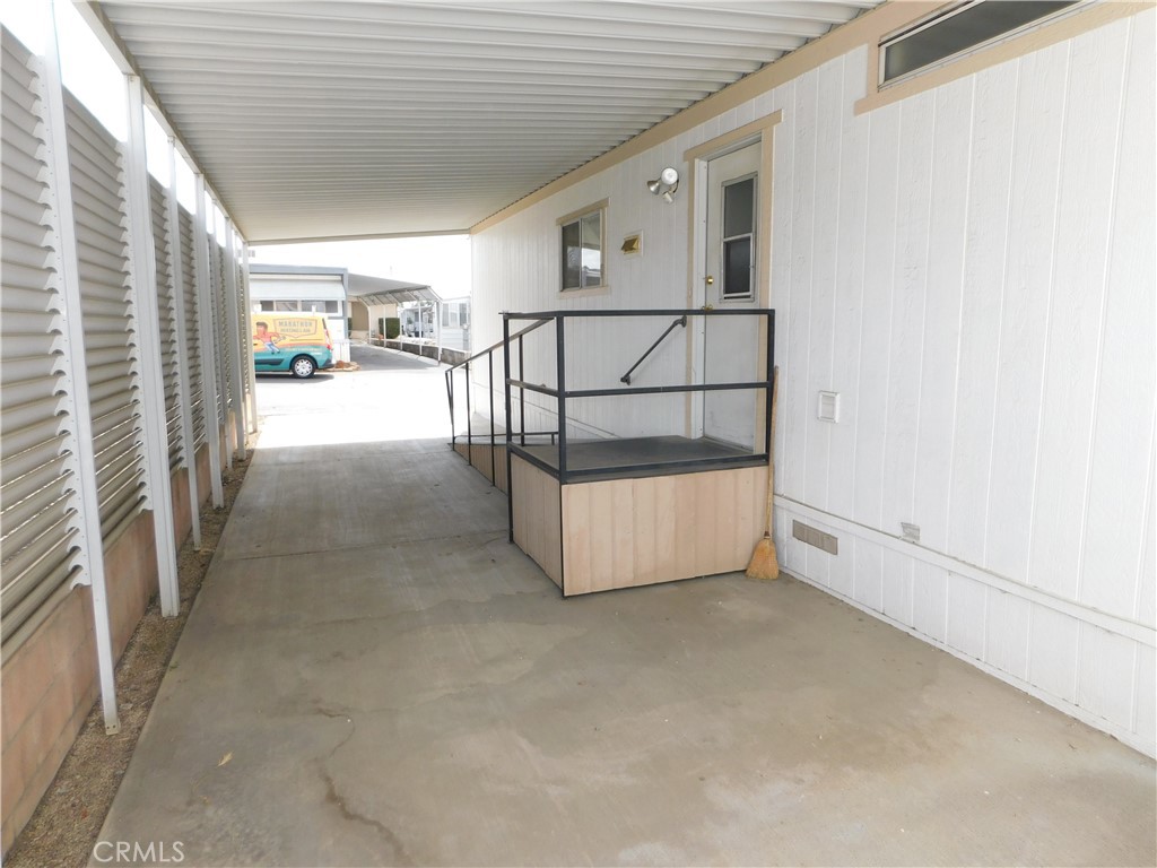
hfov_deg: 73.9
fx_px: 769
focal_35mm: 23
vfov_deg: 58.9
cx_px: 578
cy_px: 434
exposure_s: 1/500
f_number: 3
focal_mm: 4
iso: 125
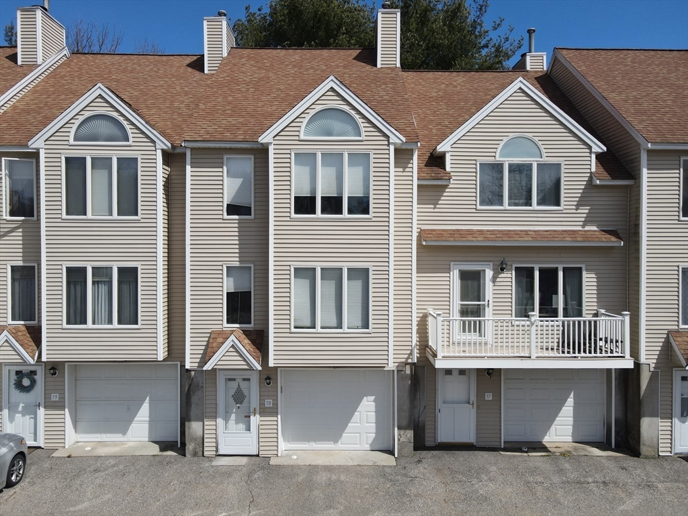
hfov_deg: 71.6
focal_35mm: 24
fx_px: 477
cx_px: 344
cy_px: 258
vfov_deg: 56.8
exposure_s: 1/1000
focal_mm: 4.5
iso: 100
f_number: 2.8
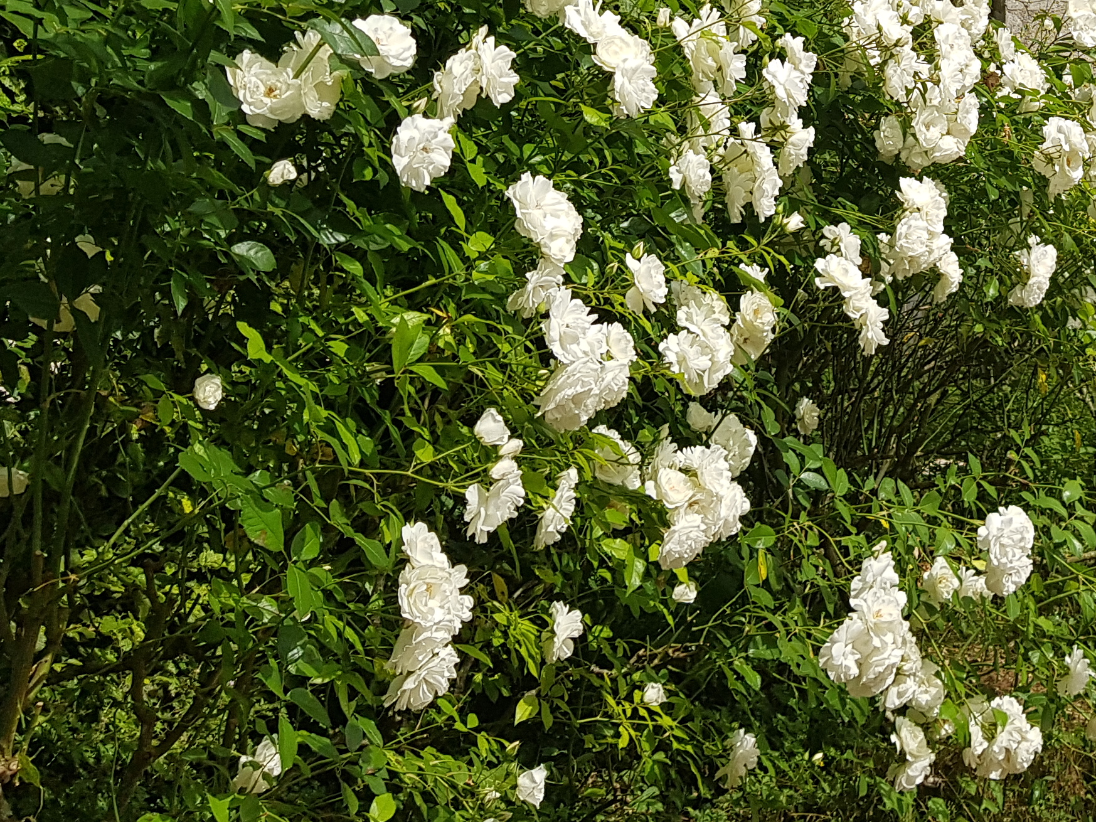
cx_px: 1139
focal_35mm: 60
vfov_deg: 23.1
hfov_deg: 29.6
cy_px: -59
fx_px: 1900
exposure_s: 1/2544
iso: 40
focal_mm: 4.2
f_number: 1.7
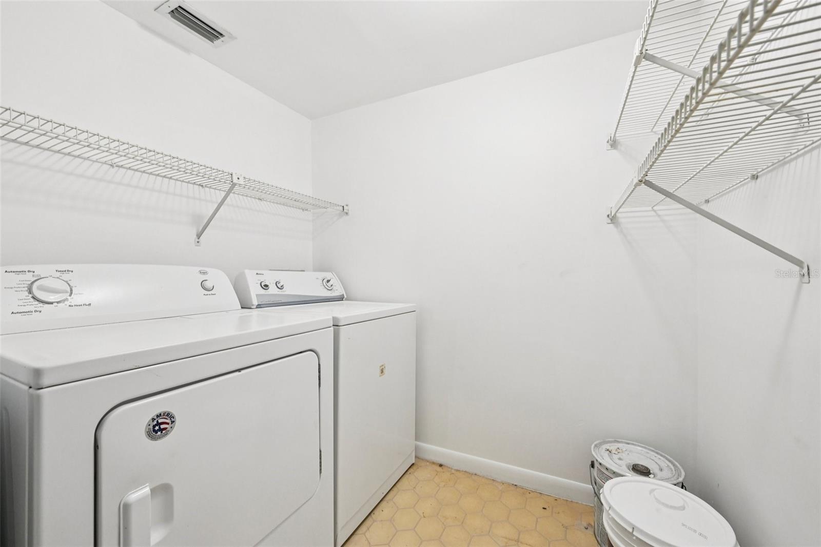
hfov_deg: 104.3
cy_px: 274
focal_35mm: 14
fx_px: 319
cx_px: 410
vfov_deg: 81.2
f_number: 8
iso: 2500
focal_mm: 14
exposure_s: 1/320
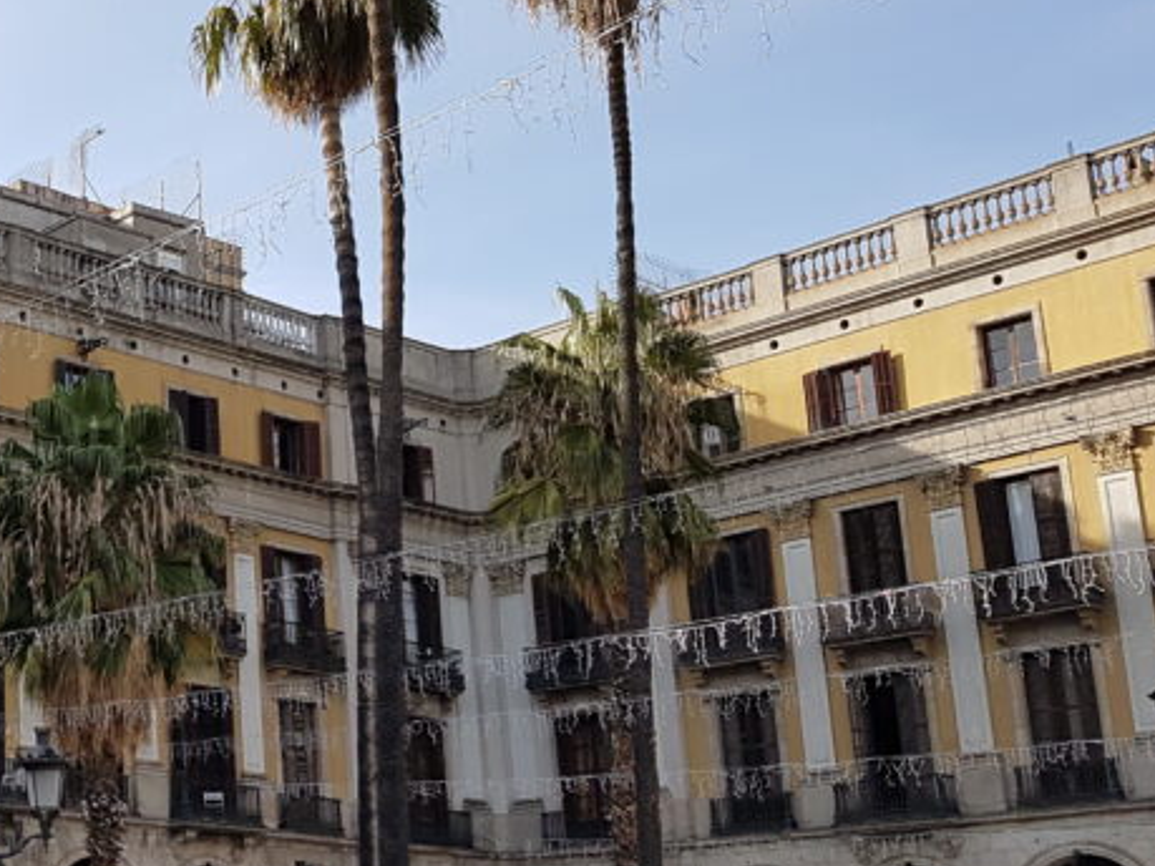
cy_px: 536
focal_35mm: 58
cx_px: -116
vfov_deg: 25.2
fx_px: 1935
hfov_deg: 29.9
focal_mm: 4.2
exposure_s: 1/1244
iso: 40
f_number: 1.7
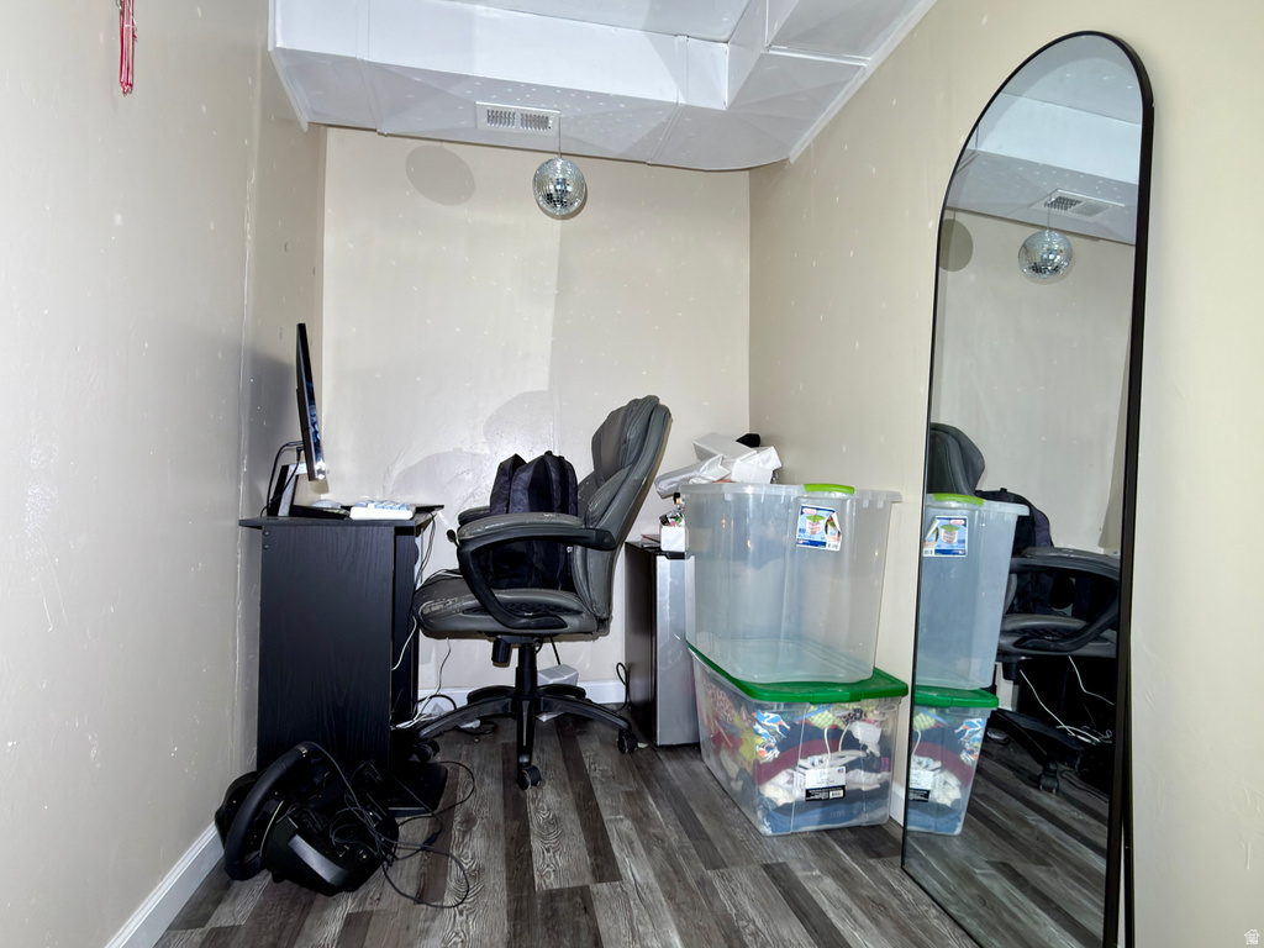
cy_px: 474
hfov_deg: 84.7
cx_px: 632
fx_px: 694
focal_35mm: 19
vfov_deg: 68.7
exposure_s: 1/40
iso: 50
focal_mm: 2.22
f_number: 2.2
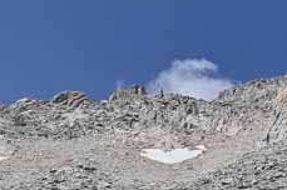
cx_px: 214
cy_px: 264
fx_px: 1059
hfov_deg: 15.4
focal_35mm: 133
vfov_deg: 10.0
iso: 100
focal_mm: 38
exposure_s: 1/2000
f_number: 5
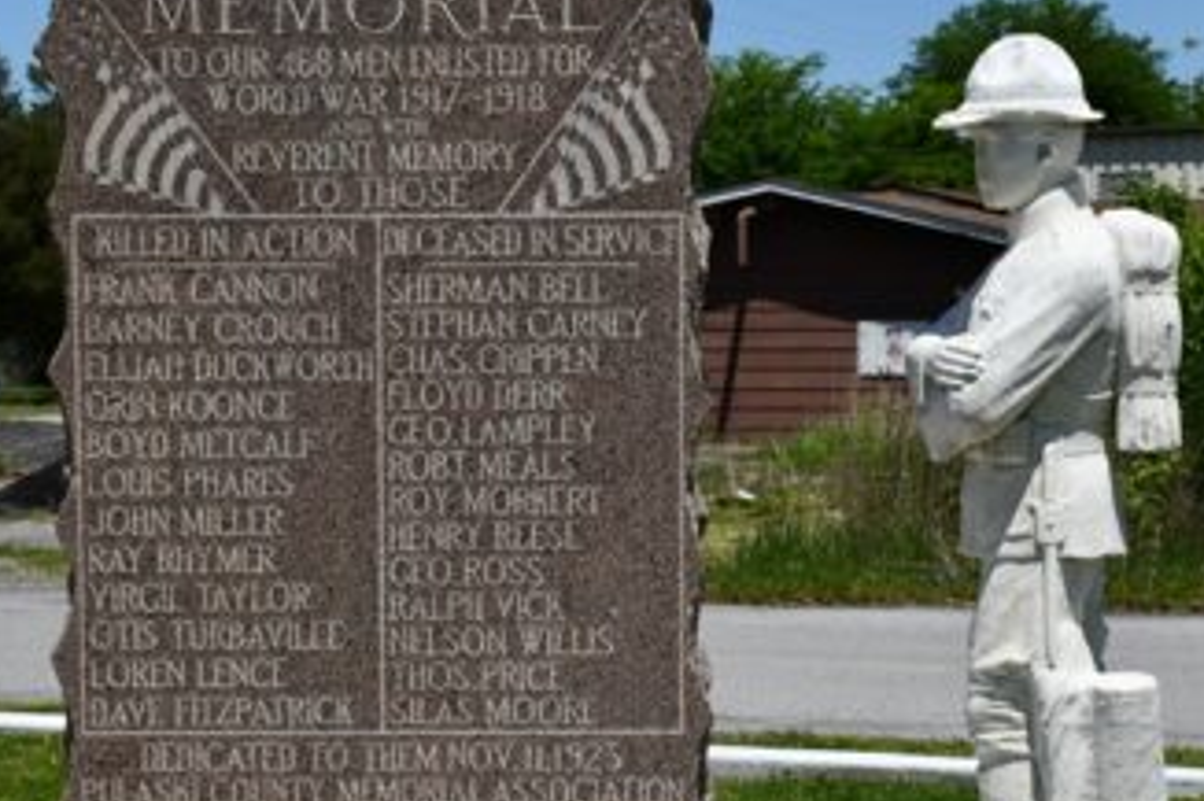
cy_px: 587
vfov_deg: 13.0
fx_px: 3510
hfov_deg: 19.5
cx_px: 606
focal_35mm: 105
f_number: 10
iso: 100
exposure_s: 1/400
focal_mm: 38
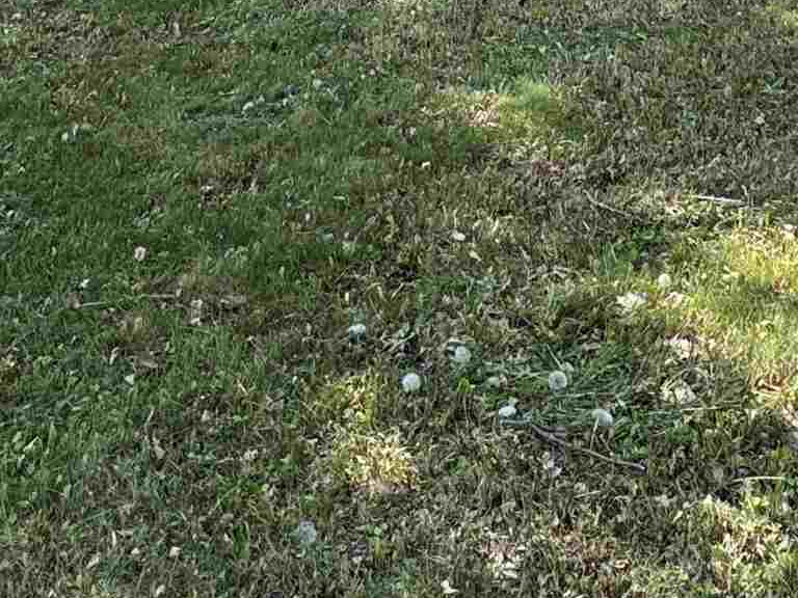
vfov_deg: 20.9
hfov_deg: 34.2
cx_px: 482
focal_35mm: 56
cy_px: -372
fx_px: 1291
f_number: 2.2
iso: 40
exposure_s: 1/253
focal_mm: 2.22
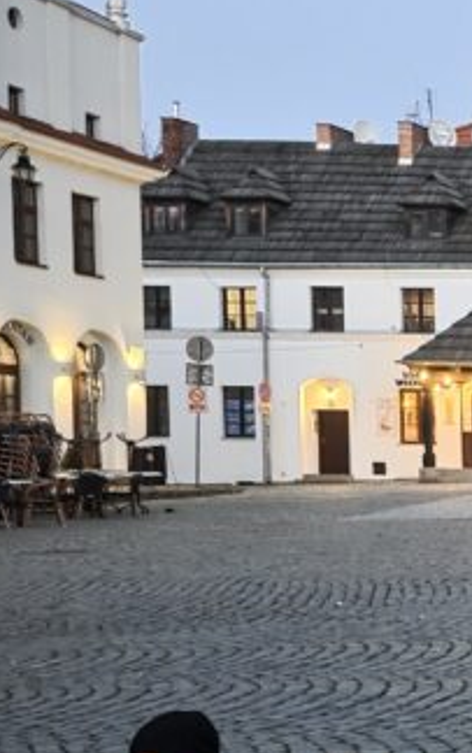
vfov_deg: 26.4
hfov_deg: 12.7
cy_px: 565
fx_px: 1582
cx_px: 1163
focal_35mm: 77
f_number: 1.7
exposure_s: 1/20
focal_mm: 6.3
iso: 800
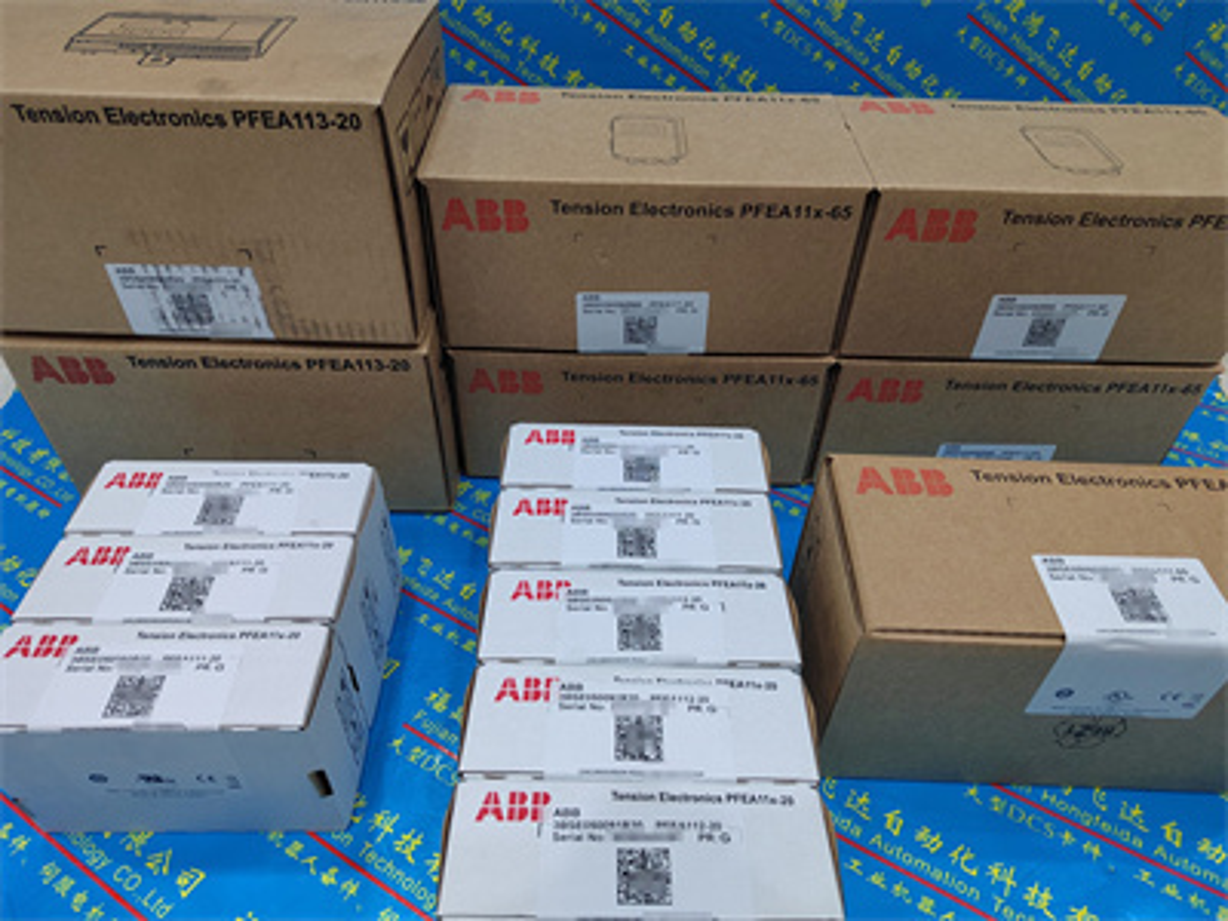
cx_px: 614
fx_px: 816
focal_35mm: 23
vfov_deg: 58.9
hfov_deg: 73.9
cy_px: 460
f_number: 1.9
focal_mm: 5.52
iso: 1644
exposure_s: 1/50
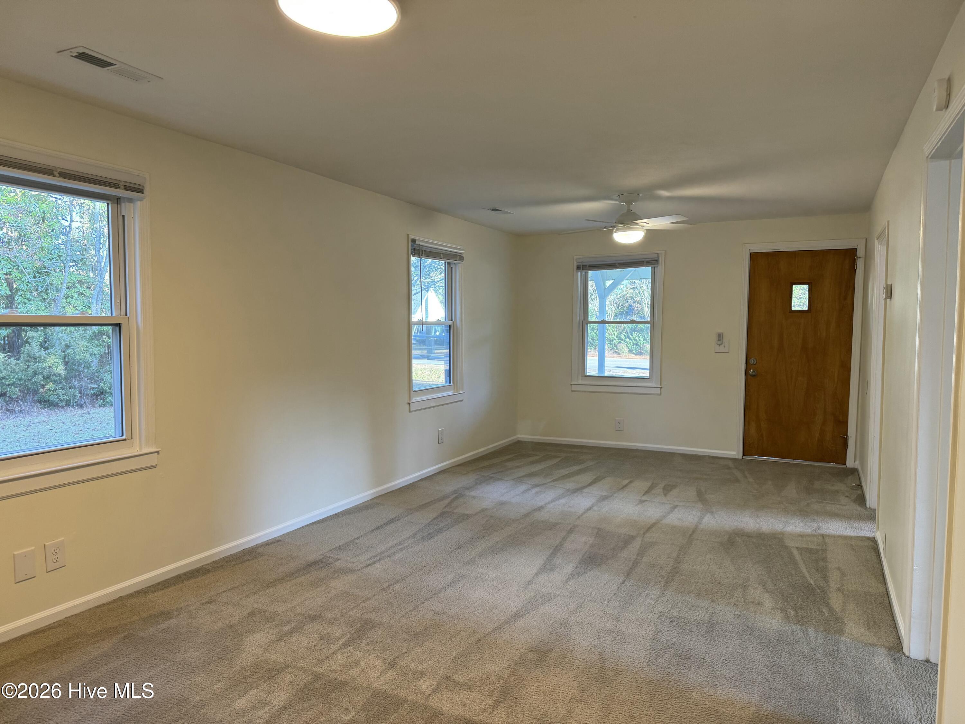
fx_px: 669
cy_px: 362
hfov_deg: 71.6
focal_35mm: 24
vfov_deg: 56.8
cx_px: 482
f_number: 1.78
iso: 160
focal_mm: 6.76
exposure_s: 1/60
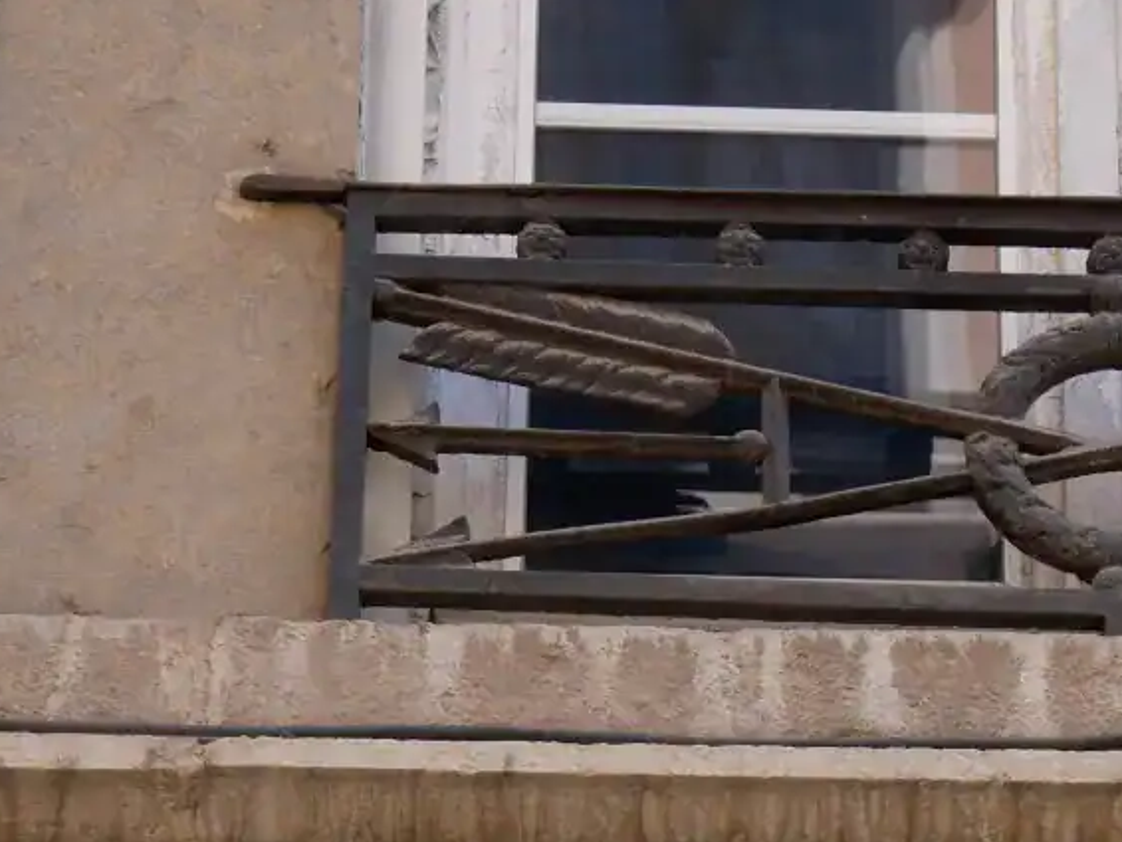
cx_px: 1080
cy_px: 944
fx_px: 6745
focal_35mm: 208
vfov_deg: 7.1
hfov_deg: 9.5
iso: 200
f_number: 5.6
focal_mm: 46
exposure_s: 1/200
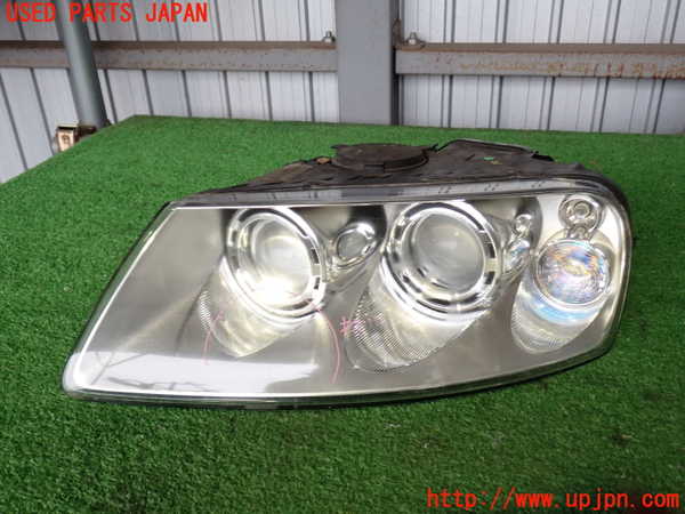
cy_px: 257
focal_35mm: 32
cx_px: 342
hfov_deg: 56.8
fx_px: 633
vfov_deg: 44.2
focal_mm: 5.79
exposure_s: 1/40
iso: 200
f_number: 2.4
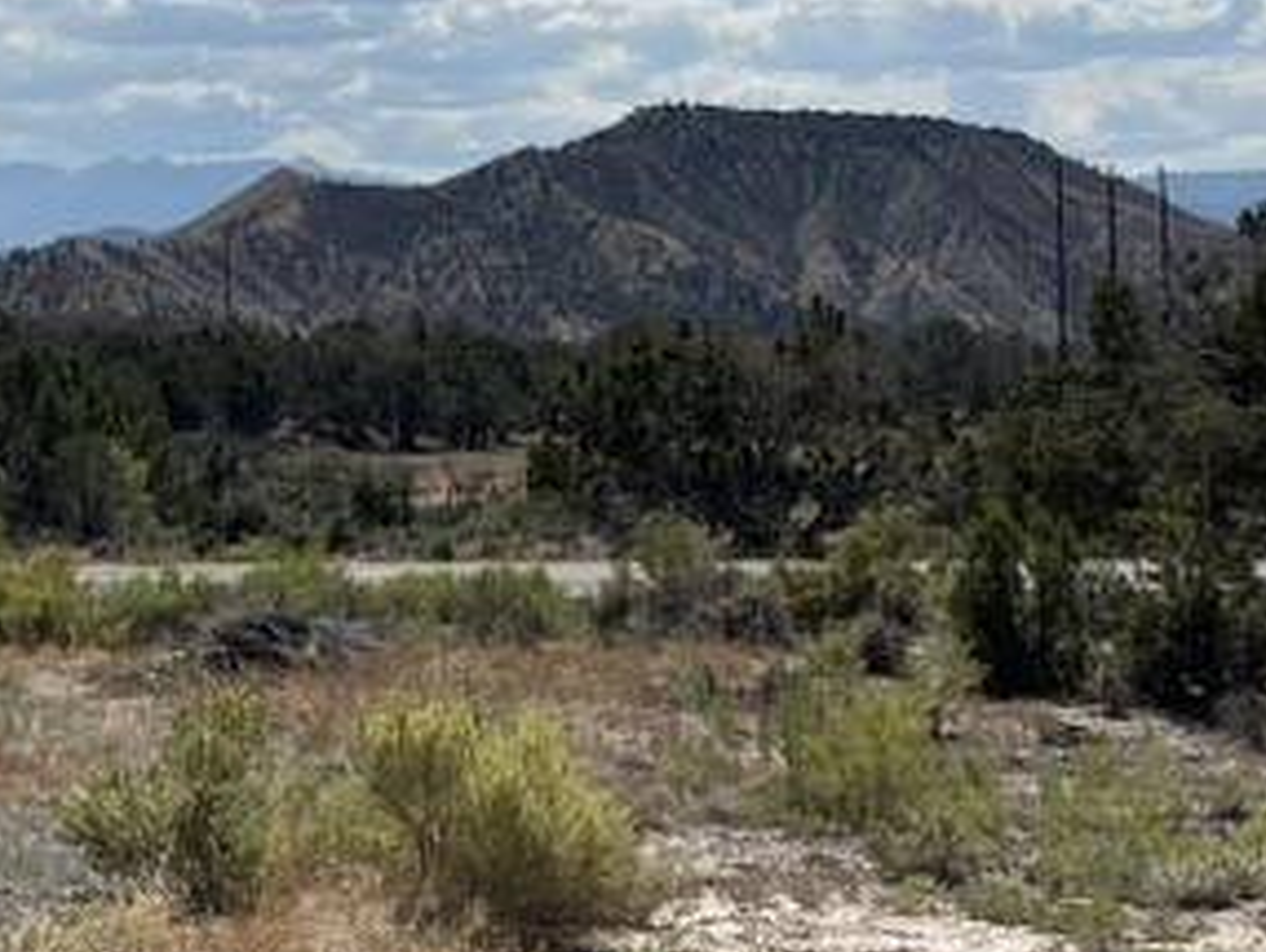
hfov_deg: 20.7
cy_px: 381
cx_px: 173
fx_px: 3404
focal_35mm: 93
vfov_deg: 15.9
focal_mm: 5.1
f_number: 1.6
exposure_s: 1/7874
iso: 50
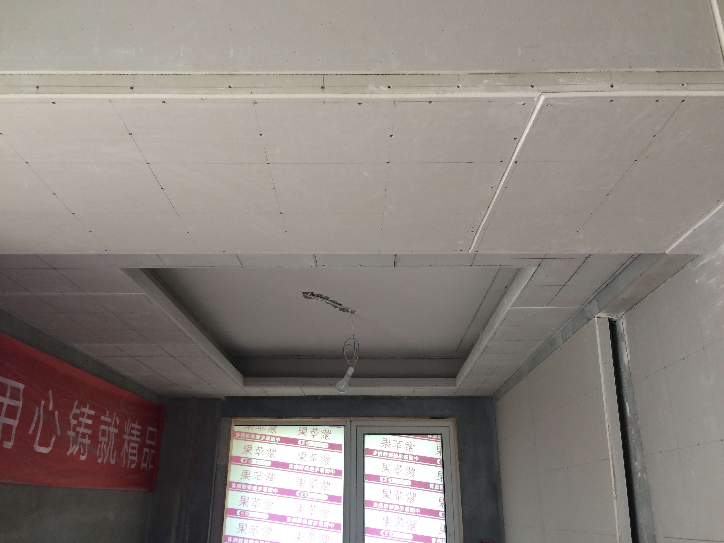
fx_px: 607
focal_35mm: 29
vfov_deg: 48.2
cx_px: 362
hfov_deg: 61.7
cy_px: 272
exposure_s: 1/30
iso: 32
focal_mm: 4.15
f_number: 2.2
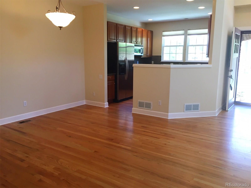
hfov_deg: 61.7
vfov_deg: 48.2
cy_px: 94
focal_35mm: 29
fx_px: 210
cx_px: 126
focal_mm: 4.15
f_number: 2.2
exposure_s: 1/30
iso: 32
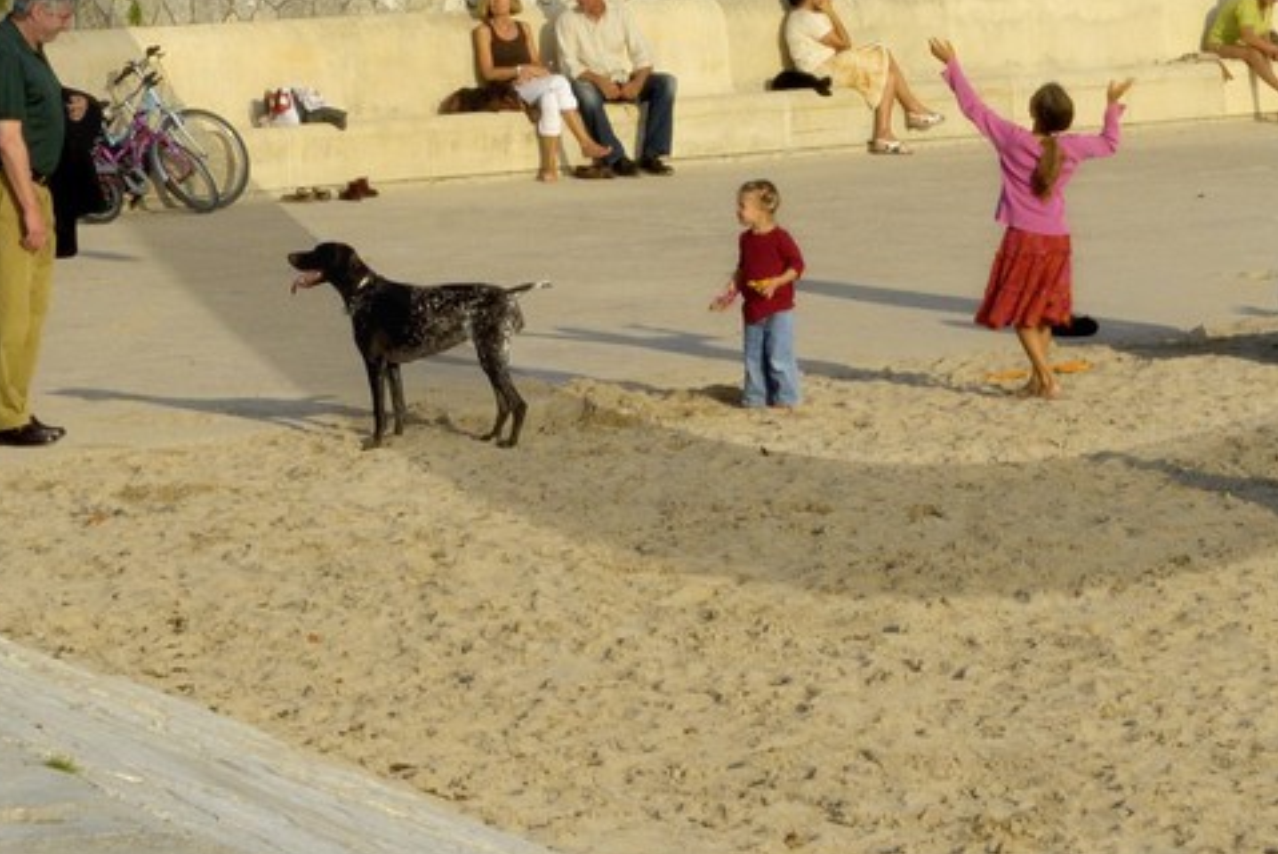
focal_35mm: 200
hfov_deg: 10.3
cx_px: 942
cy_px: -512
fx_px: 7104
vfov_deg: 6.8
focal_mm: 40
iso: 100
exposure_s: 1/80
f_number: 17
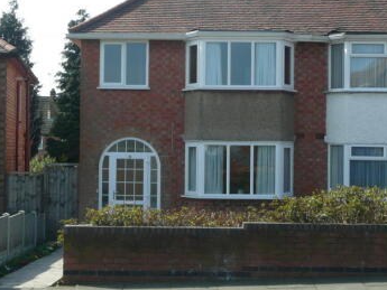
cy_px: 124
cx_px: 190
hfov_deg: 24.1
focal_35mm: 81
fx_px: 906
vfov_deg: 18.2
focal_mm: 7.8
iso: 100
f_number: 4.2
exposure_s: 1/320
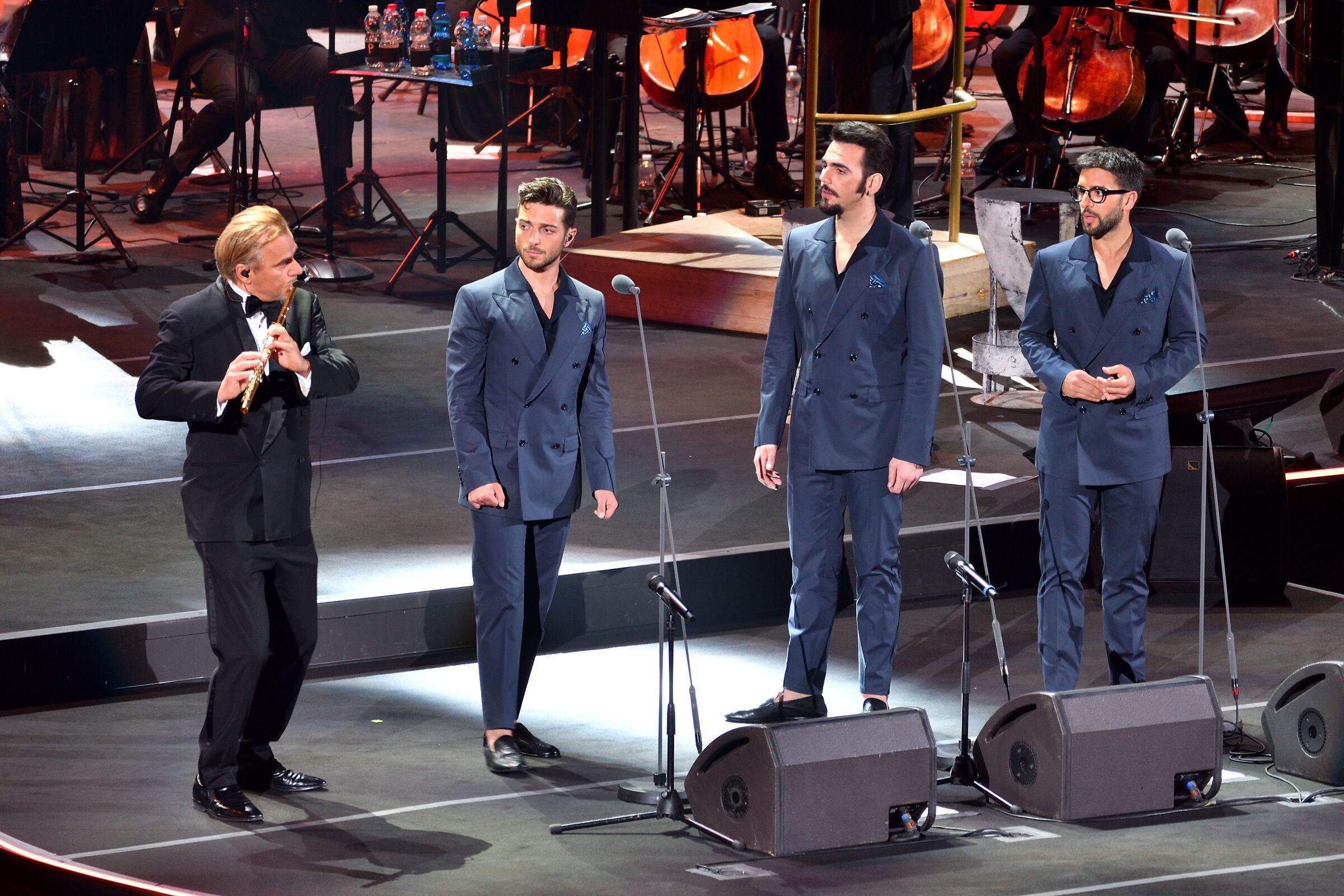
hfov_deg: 4.6
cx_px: 672
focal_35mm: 450
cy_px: 448
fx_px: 16799
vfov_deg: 3.1
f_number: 5.6
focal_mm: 300
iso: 500
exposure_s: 1/25
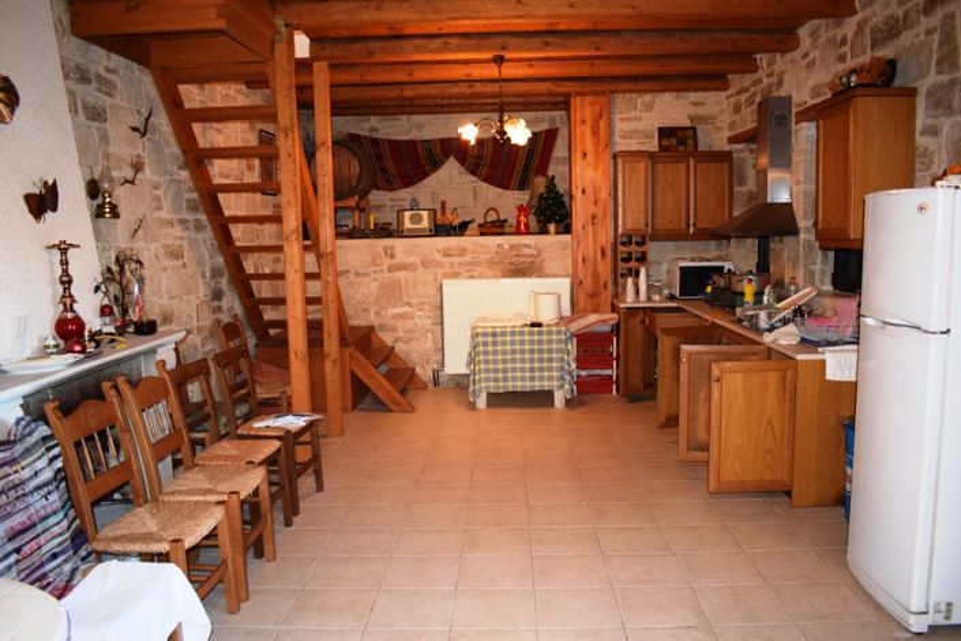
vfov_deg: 47.9
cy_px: 320
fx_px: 721
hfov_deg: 67.4
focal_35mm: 27
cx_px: 480
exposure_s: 1/60
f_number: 3.5
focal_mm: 18
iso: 2200
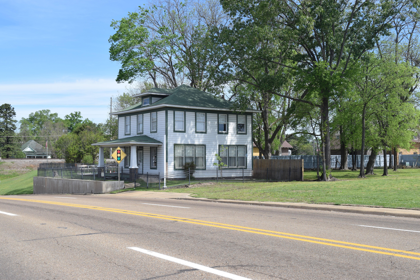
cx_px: 210
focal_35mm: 45
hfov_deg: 43.6
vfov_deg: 29.9
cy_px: 140
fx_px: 525
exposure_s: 1/320
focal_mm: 30
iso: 200
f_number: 9
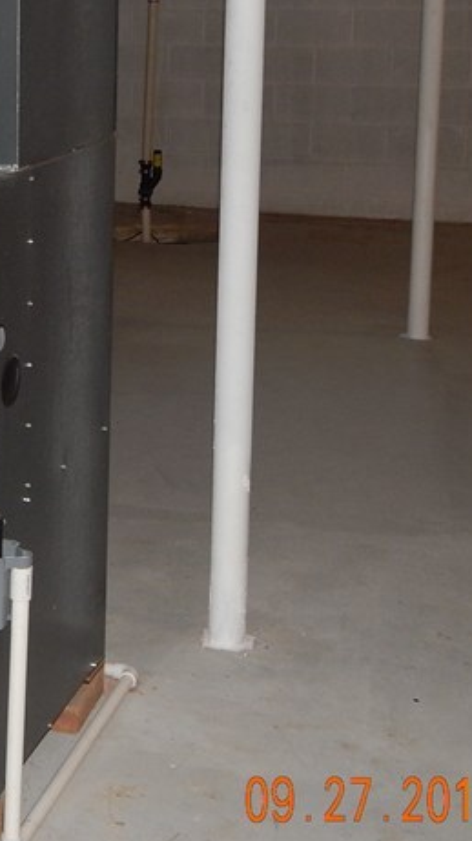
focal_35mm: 75
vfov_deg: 28.0
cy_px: 244
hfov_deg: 15.4
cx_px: -115
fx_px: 1670
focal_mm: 5.6
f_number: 3.2
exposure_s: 1/30
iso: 200
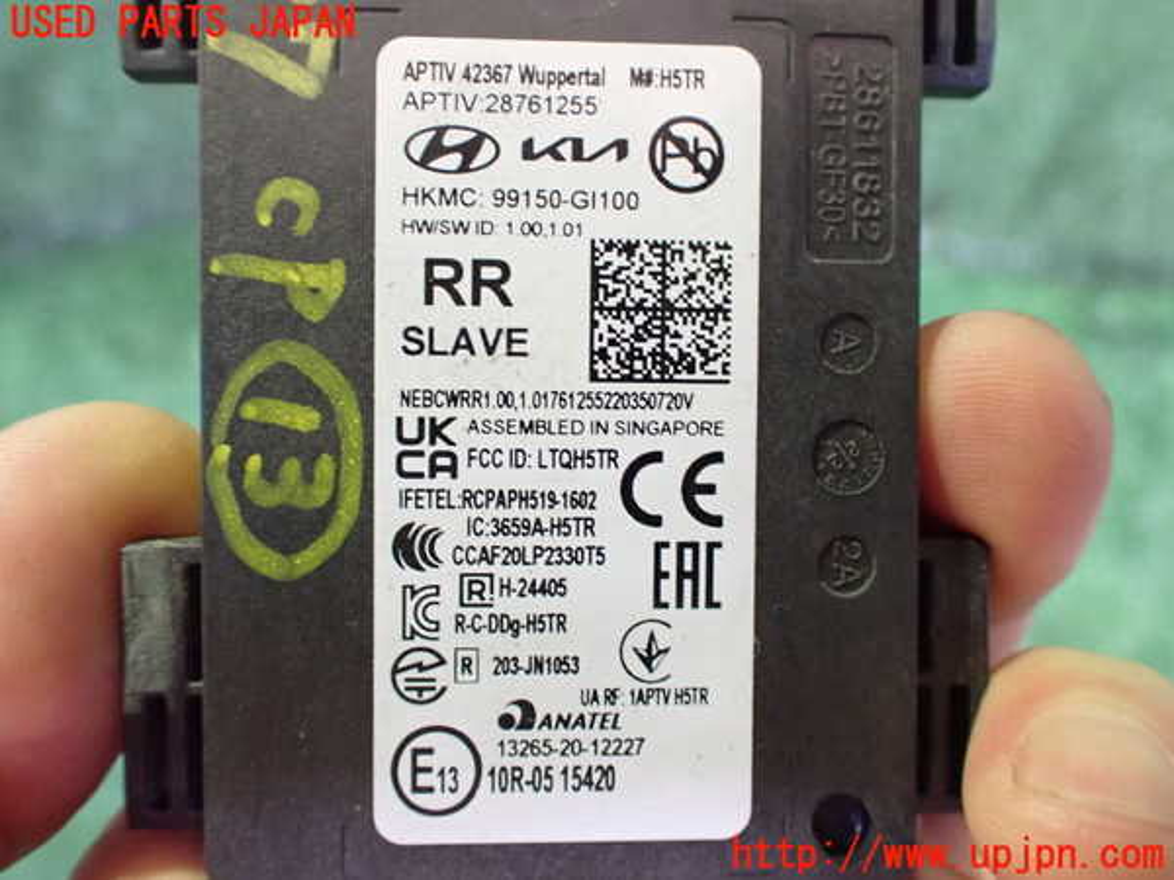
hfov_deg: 60.0
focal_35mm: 30
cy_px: 440
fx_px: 1017
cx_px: 587
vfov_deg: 46.8
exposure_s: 1/30
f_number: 2.3
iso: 1250
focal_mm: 5.4
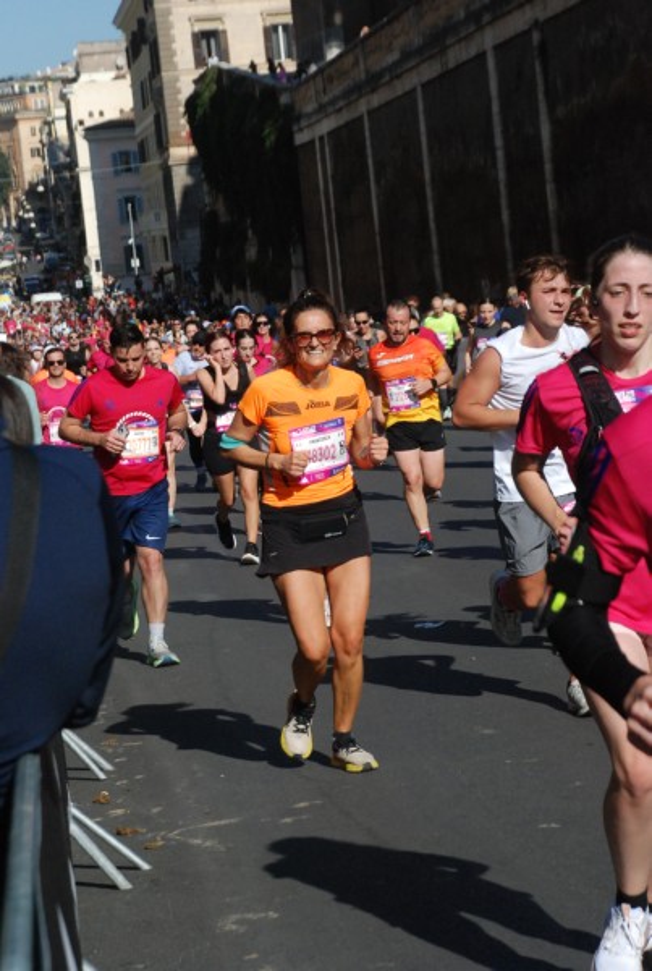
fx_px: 3040
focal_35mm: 112
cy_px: 486
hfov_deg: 12.2
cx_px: 326
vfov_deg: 18.1
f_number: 8
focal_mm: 75
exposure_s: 1/2000
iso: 1000
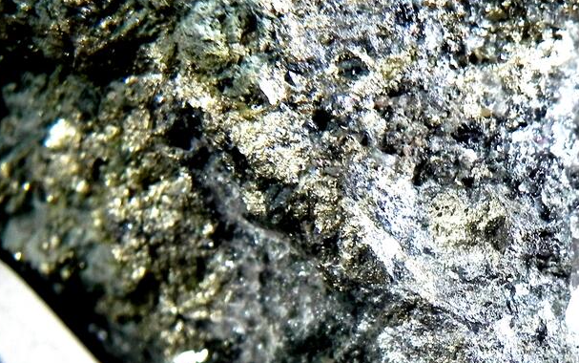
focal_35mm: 144
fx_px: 2273
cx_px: 475
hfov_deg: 14.4
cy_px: 351
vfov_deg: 9.1
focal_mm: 11.8
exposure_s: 1/36.3
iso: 160
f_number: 3.5
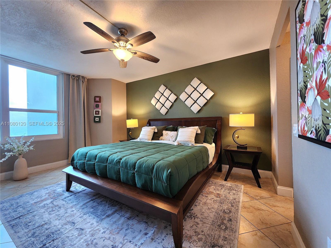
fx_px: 124
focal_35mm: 13
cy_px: 124
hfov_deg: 106.2
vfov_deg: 89.9
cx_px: 166
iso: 200
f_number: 2.2
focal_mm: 2.2
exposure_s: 1/60.2
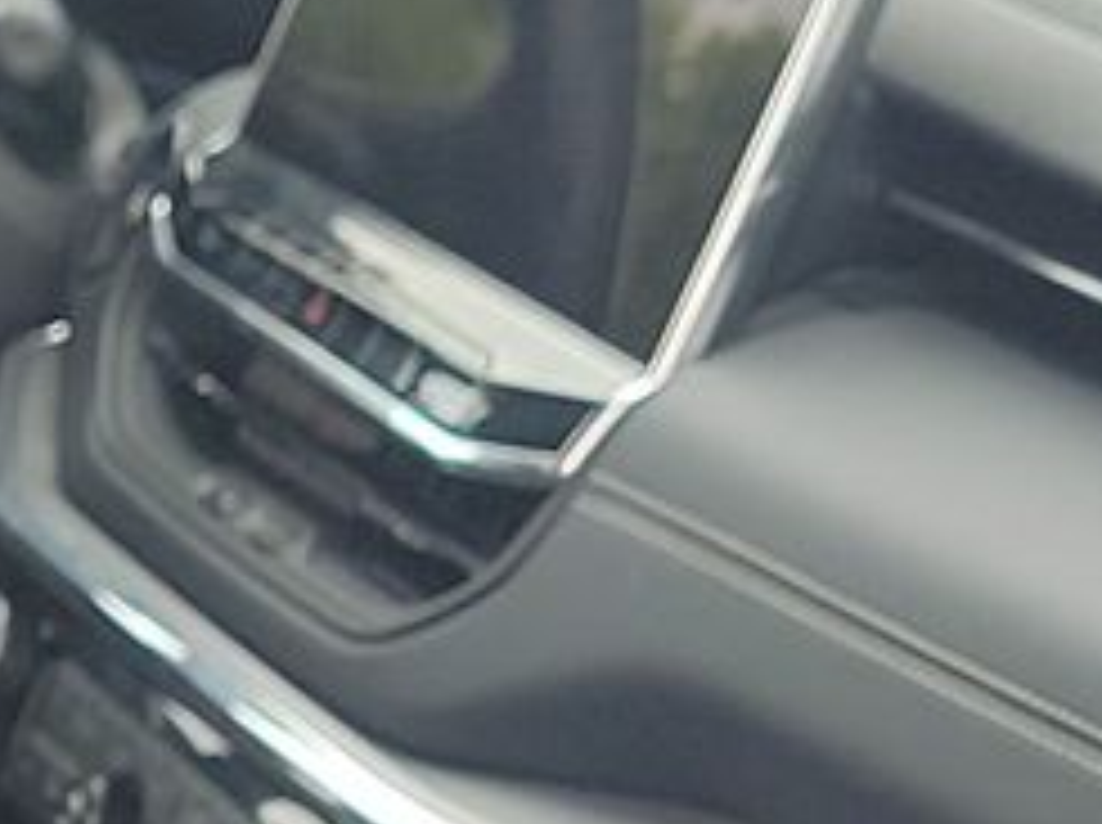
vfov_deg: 8.9
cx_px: -162
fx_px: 4991
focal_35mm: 157
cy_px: 1657
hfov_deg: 12.4
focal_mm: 6.7
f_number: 1.8
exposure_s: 1/119
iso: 92
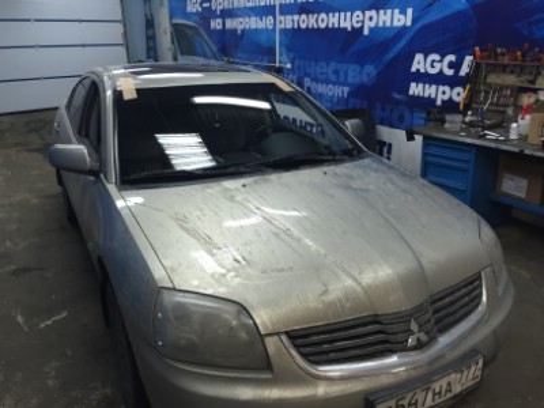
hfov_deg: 61.7
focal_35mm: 29
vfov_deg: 48.2
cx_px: 272
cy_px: 204
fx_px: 456
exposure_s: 1/33
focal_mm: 4.15
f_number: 2.2
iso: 100
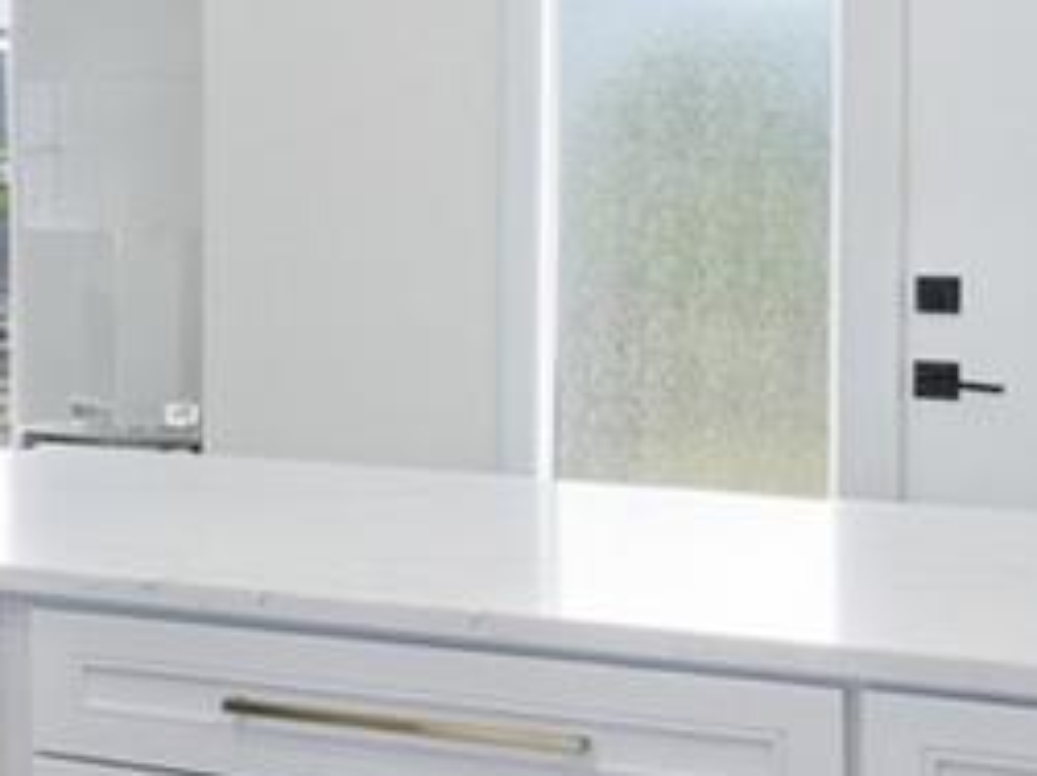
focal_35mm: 98
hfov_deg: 15.3
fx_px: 2934
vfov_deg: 15.0
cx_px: -1157
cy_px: 149
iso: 400
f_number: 9
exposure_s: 1/160
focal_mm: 16
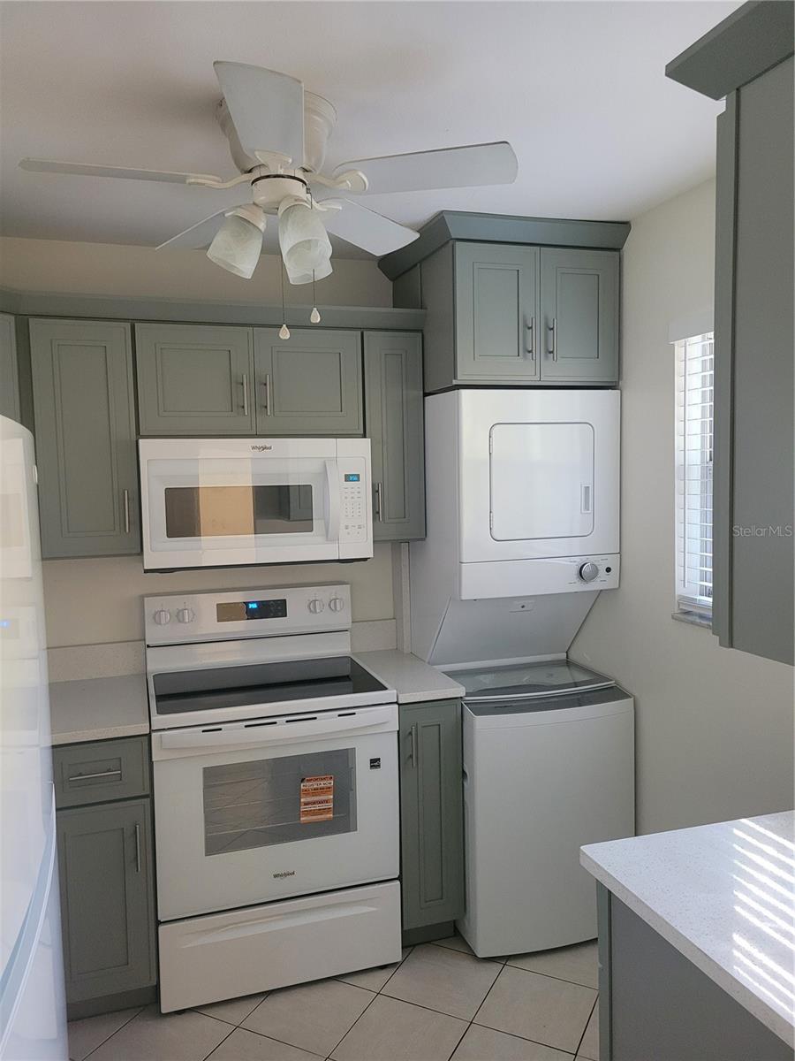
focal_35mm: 26
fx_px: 796
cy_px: 530
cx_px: 398
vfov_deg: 67.3
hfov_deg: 53.1
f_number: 1.8
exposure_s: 1/40
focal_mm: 5.4
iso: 640
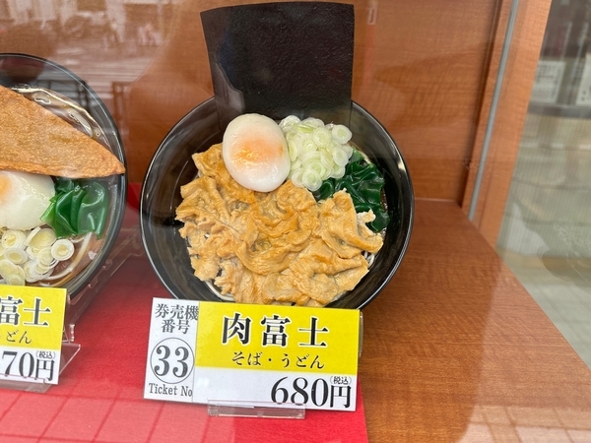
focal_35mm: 24
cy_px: 222
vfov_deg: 56.8
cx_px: 296
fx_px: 410
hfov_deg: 71.6
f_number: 1.78
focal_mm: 6.86
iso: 80
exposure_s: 1/344
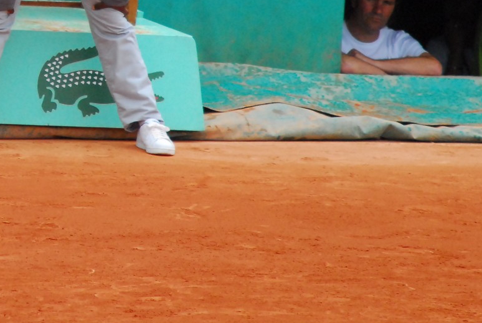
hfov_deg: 2.0
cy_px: -52
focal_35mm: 1051
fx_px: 14087
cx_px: -29
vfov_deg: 1.3
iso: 800
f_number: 5
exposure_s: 1/1600
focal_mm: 280
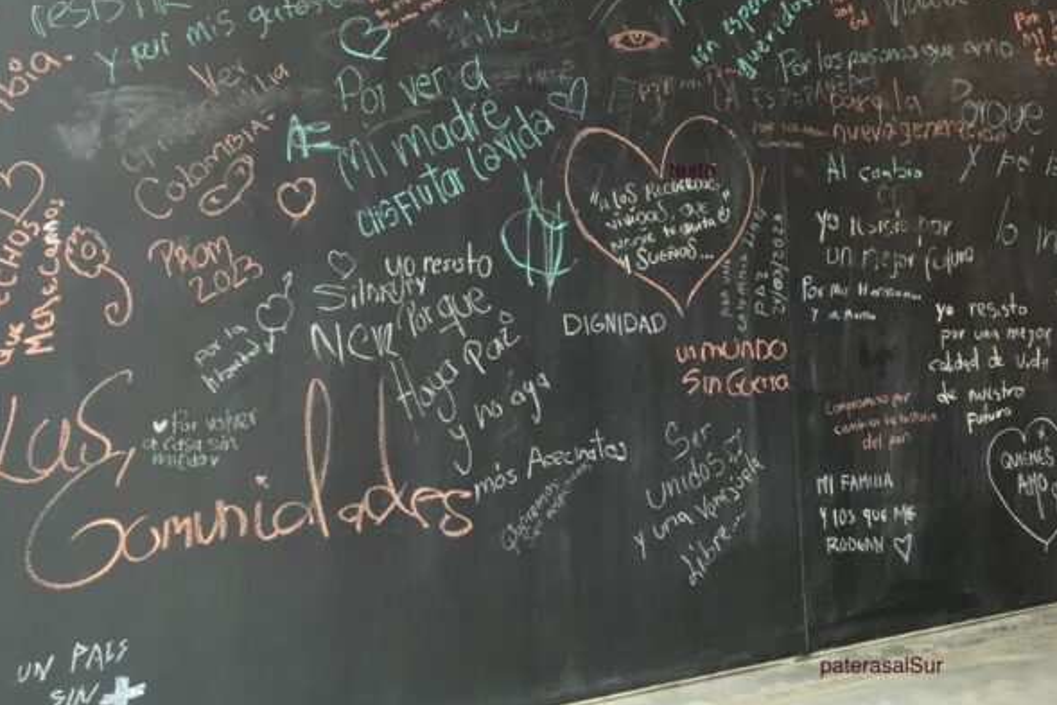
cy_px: 170
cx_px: 693
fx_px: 1233
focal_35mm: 42
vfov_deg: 31.3
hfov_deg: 45.8
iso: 32
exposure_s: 1/30
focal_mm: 4.15
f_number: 2.2
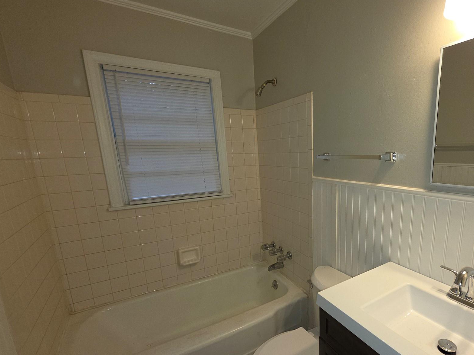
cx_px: 297
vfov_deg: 74.3
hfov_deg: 89.2
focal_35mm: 17
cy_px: 205
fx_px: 233
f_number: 1.9
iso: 64
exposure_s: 1/60
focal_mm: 2.2
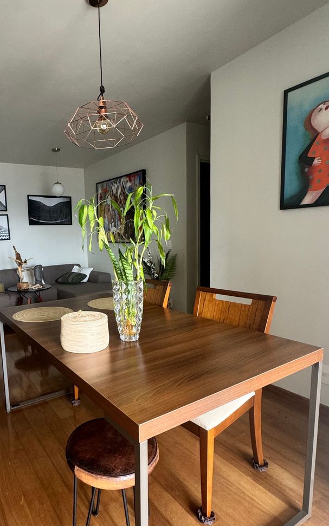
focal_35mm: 22
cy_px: 277
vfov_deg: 79.6
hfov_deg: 53.3
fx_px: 316
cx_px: 94
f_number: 2.2
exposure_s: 1/99
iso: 250
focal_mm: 2.22
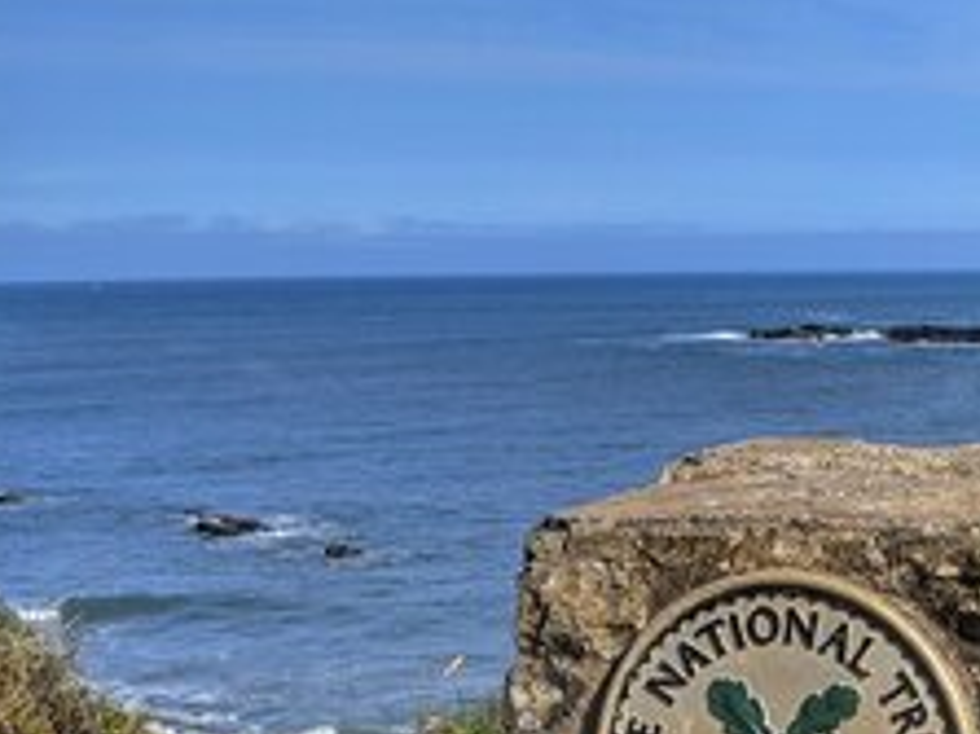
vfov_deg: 22.2
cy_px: 624
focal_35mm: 65
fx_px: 1839
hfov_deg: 26.7
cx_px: 1151
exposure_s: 1/2347
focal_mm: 4.44
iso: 66
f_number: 1.8
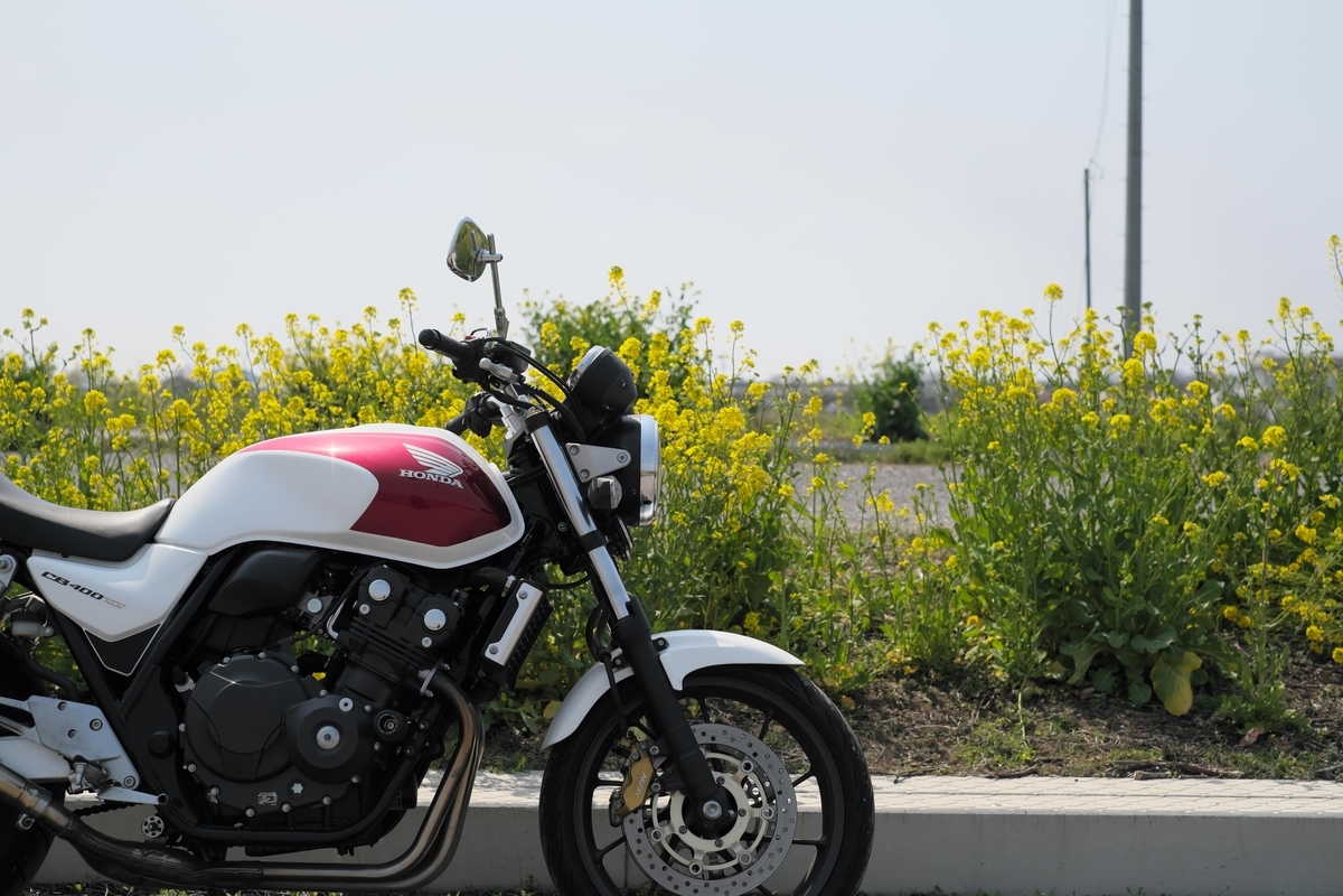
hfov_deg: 37.5
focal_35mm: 53
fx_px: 1977
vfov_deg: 25.5
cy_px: 448
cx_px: 672
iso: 400
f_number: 3.6
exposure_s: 1/4700
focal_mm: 35
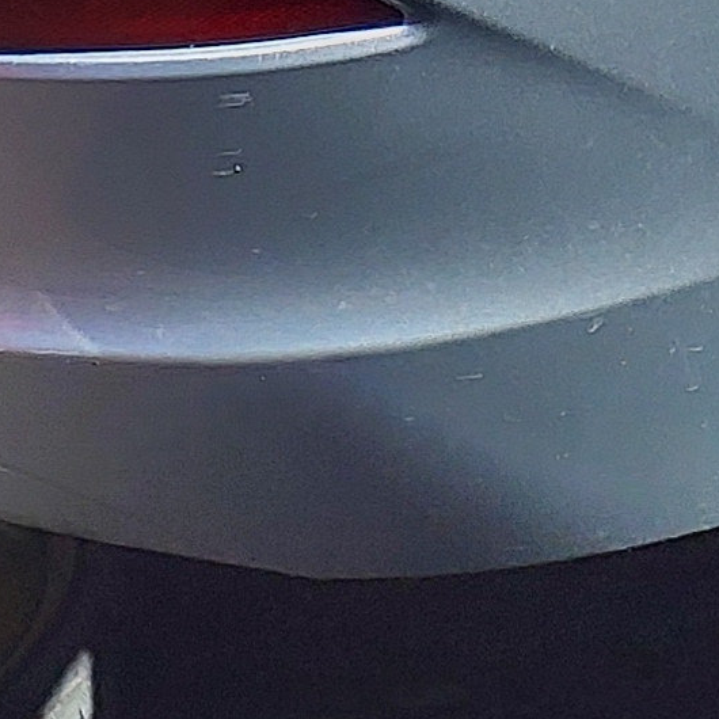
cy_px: -815
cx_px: 506
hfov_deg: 9.8
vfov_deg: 9.1
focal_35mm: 179
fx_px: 4206
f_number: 1.9
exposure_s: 1/1148
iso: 40
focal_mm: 3.58
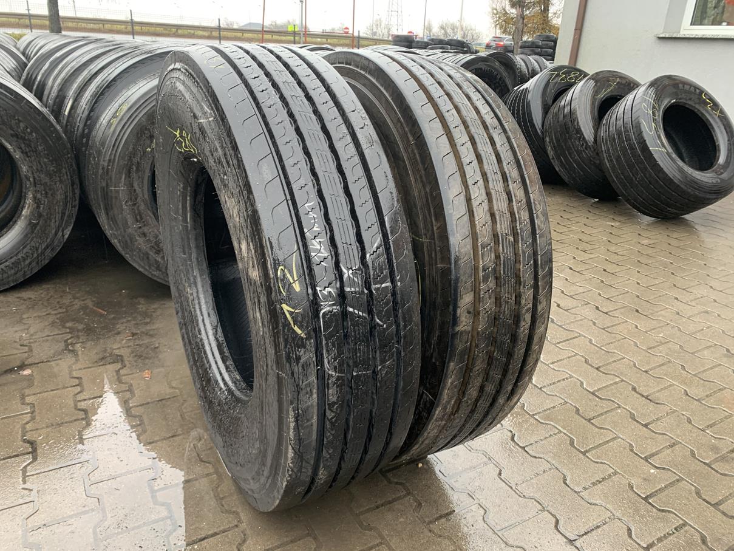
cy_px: 276
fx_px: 551
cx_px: 367
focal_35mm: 26
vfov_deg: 53.1
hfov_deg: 67.3
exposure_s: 1/60
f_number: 1.8
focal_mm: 4.25
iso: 125
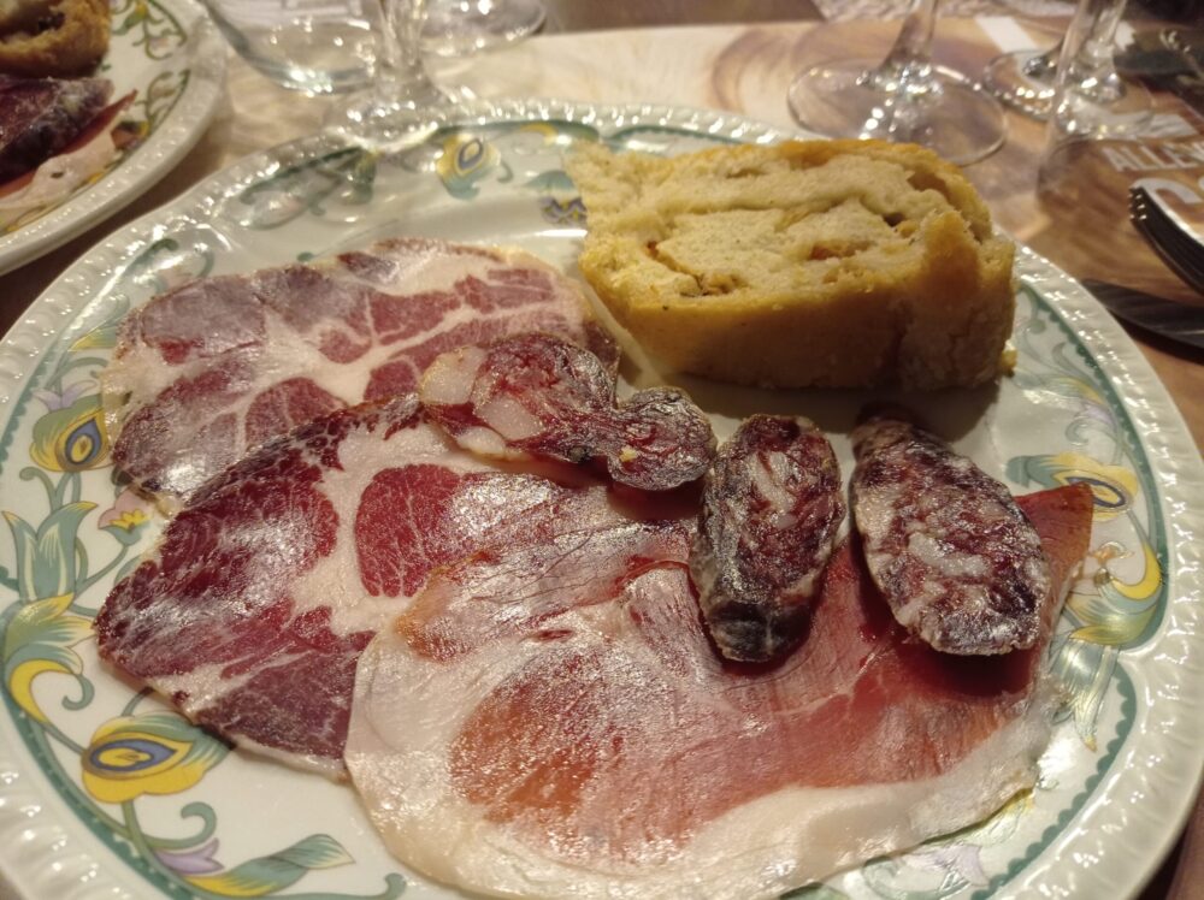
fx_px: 973
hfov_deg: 63.5
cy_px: 450
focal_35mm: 28
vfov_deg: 49.7
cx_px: 602
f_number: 1.79
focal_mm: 4.74
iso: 522
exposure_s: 1/25
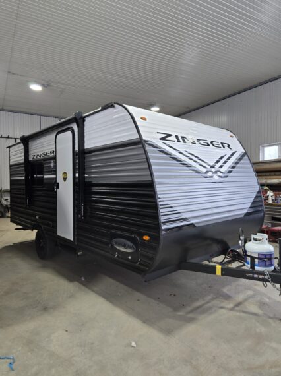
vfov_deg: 74.0
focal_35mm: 23
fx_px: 250
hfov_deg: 58.8
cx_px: 140
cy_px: 188
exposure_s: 1/180
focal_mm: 5.4
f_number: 1.8
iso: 80
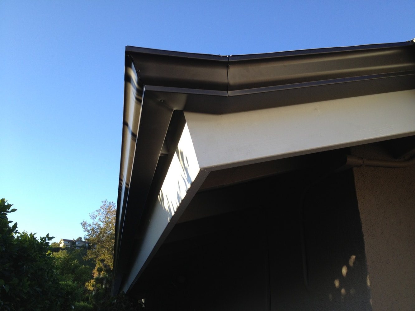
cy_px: 156
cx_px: 208
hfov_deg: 52.6
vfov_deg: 40.7
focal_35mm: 35
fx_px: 420
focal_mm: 4.28
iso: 50
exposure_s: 1/394
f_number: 2.4
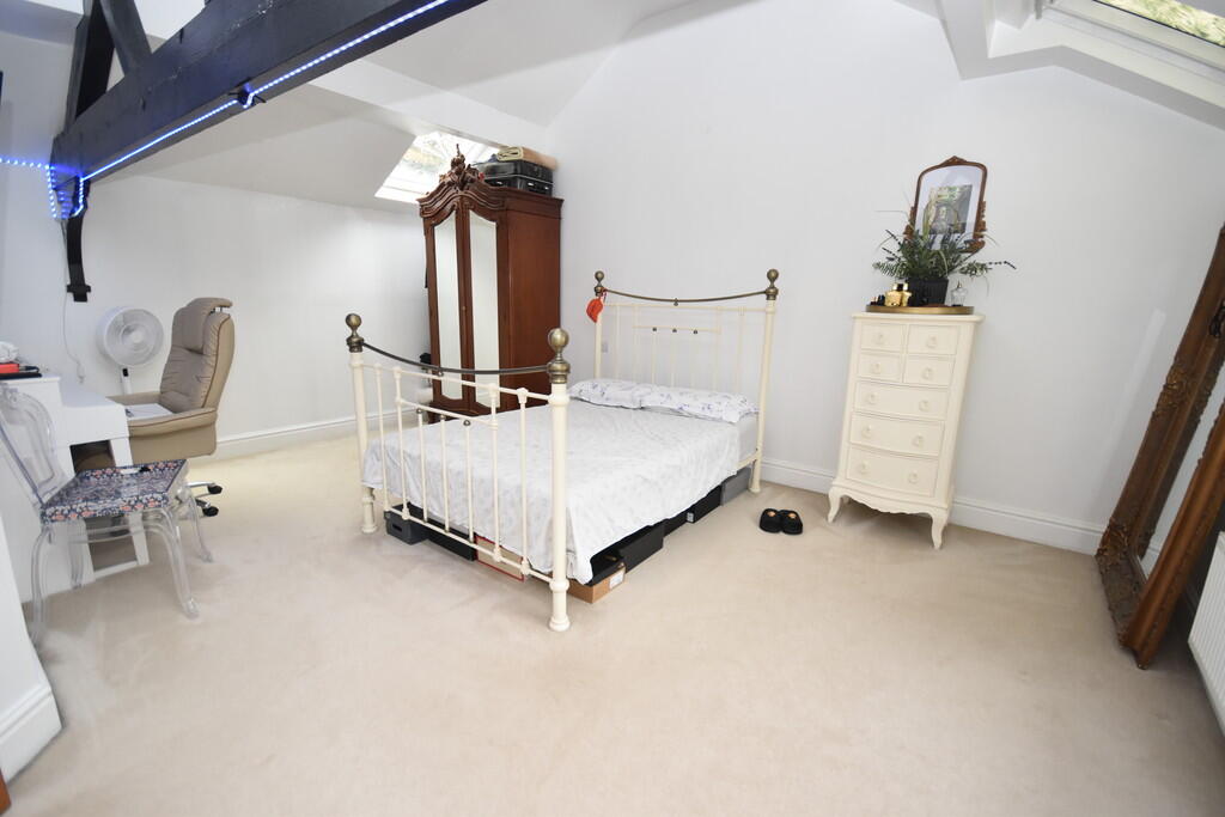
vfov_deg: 77.3
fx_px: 510
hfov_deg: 100.4
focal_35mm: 15
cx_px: 612
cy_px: 408
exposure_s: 1/160
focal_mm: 10
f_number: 4.5
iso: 800
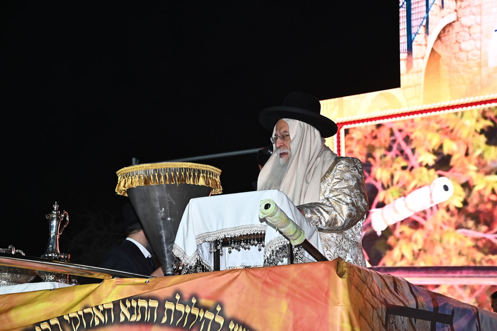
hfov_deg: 20.4
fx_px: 1380
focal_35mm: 100
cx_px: 248
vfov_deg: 13.7
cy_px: 166
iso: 1600
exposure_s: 1/160
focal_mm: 100
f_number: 7.1
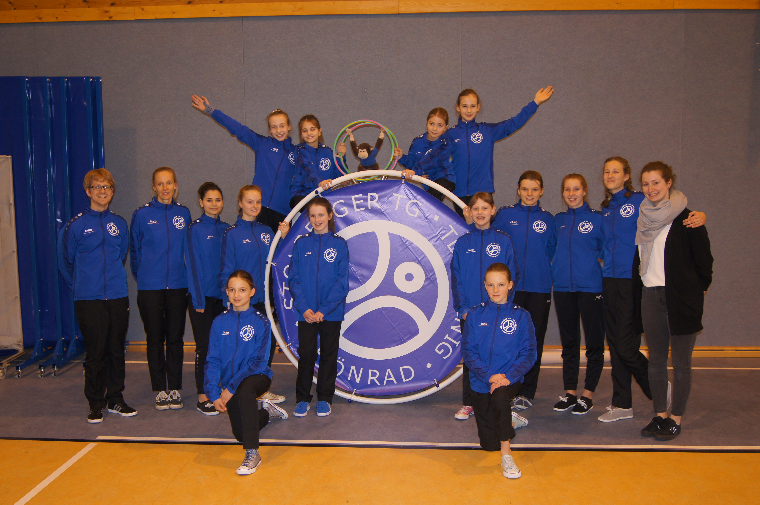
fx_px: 759
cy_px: 252
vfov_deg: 36.8
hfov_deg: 53.2
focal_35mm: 36
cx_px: 380
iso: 400
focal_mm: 24
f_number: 4.5
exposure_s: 1/60
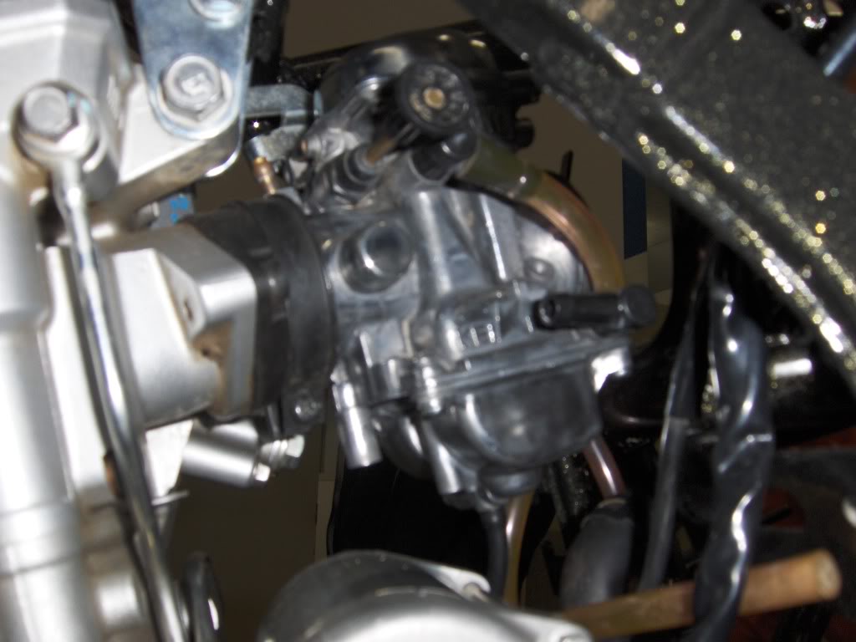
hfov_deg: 52.6
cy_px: 321
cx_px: 428
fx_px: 865
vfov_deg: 40.7
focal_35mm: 35
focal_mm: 7.5
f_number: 5.5
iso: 100
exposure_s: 1/60
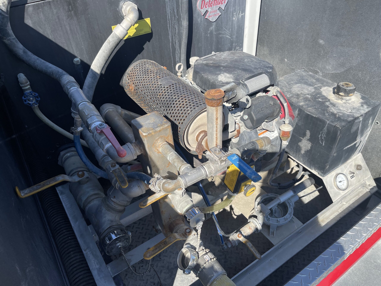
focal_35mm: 26
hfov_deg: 67.3
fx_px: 286
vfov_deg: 53.1
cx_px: 190
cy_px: 143
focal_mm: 5.1
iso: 32
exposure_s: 1/1715
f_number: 1.6
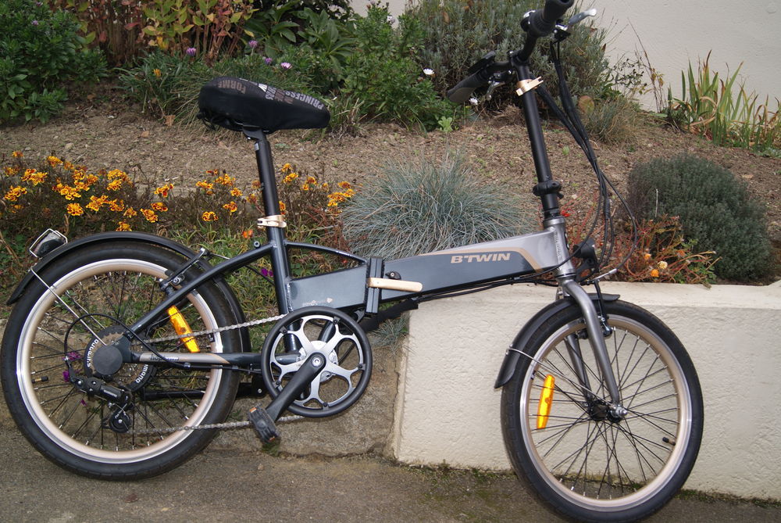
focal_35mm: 36
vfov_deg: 37.0
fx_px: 782
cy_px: 262
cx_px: 390
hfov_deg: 53.1
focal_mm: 24
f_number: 4.5
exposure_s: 1/160
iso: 100
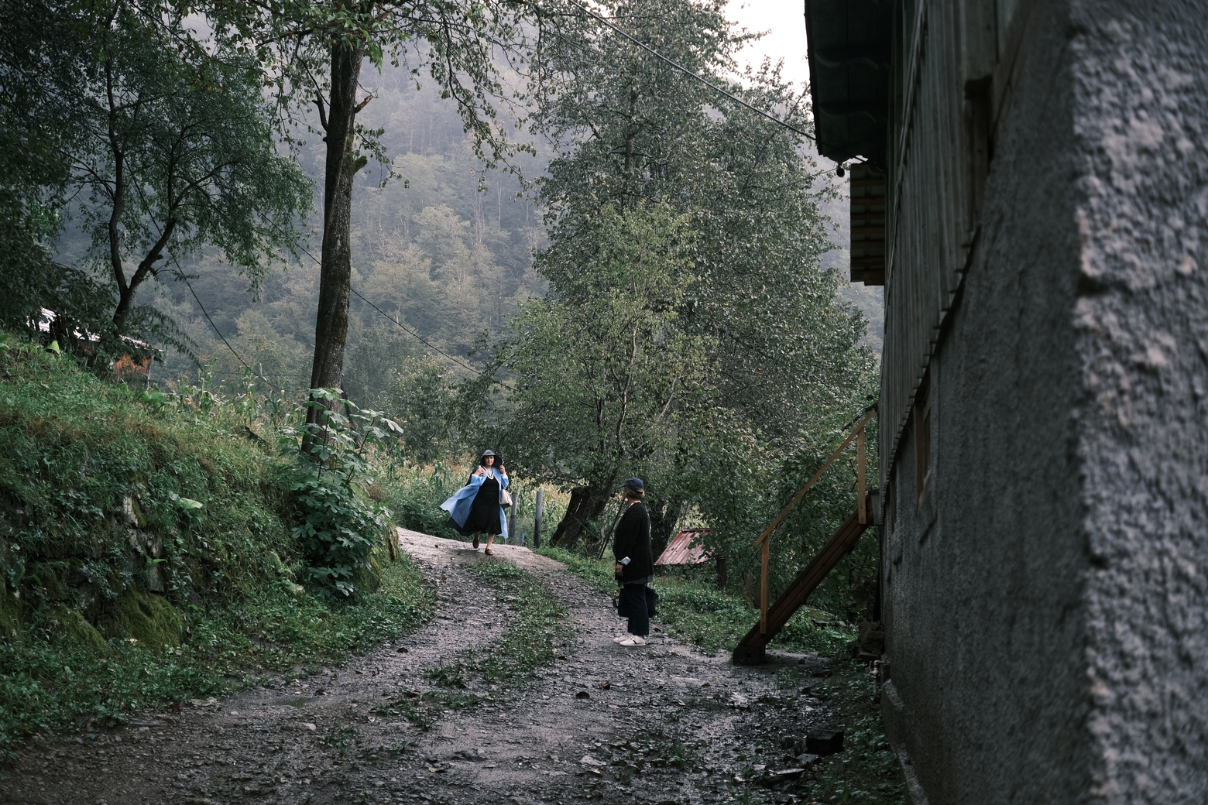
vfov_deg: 32.6
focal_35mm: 41
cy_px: 402
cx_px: 604
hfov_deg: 47.4
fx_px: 1376
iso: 160
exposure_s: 1/250
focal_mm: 27
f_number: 3.2
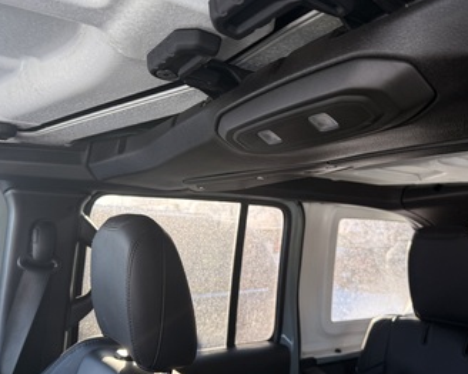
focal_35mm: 30
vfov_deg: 48.5
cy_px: 179
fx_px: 415
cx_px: 248
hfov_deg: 58.8
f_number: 1.78
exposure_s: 1/207
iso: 100
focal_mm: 6.76
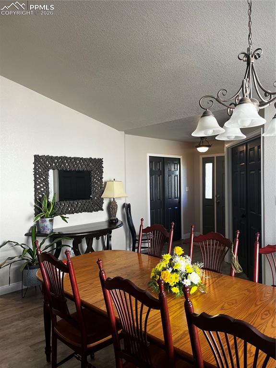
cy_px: 184
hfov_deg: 53.0
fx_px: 277
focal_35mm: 26
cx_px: 138
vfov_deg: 67.3
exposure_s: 1/120
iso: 125
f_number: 1.6
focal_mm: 5.1
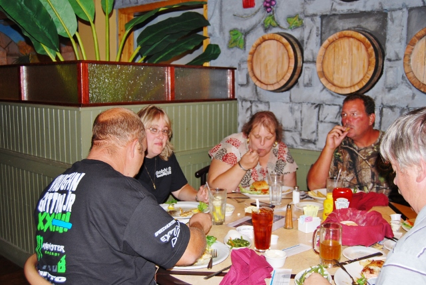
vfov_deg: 36.9
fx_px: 426
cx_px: 213
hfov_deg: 53.1
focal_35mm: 36
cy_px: 142
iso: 200
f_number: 4
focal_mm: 24
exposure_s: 1/60
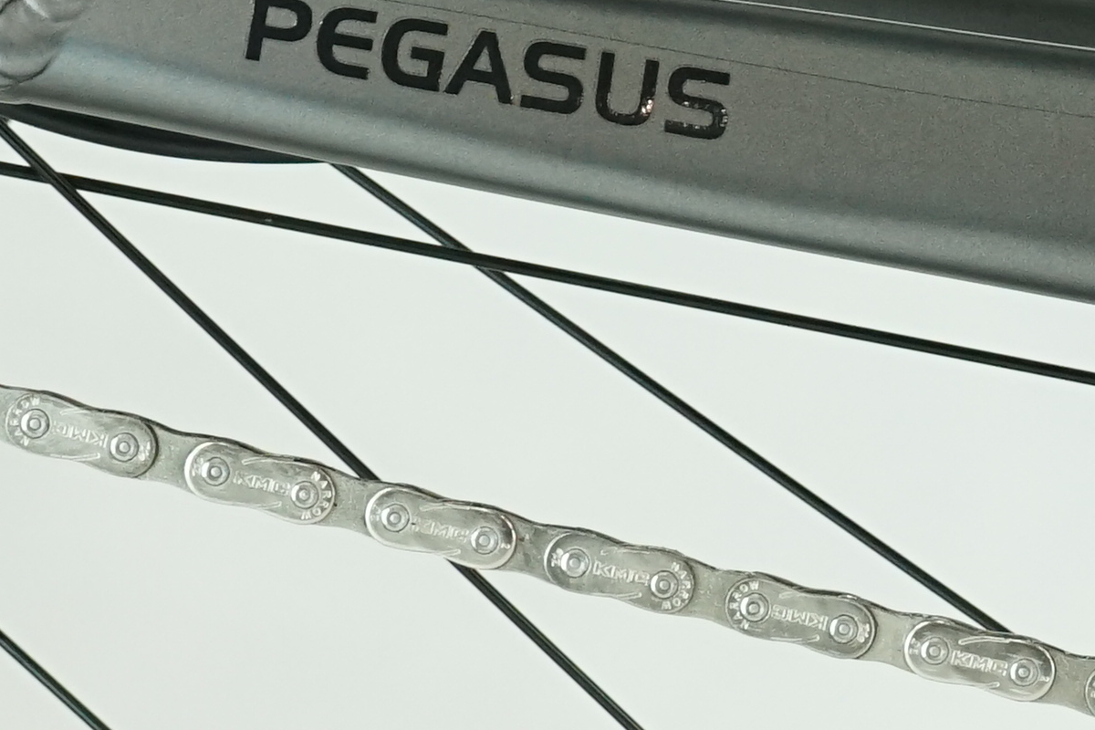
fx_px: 9124
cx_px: 1434
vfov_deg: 4.6
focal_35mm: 300
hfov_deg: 6.8
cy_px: 465
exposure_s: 1/200
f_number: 6.3
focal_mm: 60
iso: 1600
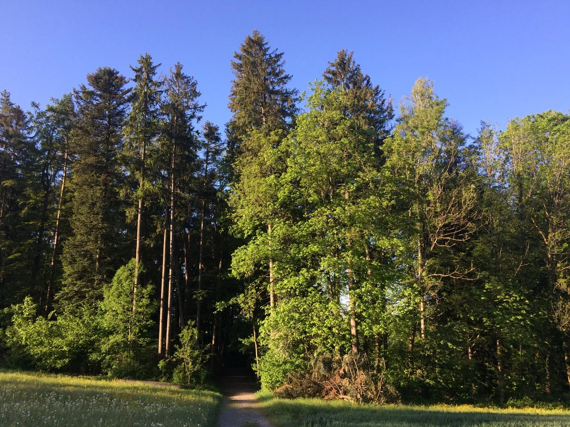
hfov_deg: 61.7
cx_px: 285
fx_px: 478
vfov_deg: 48.2
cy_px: 214
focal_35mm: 29
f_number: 2.2
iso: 32
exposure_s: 1/533
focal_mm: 4.15
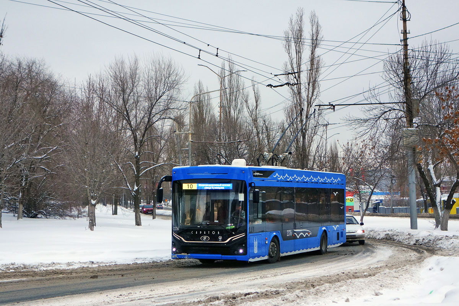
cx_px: 230
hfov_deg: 31.9
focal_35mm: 63
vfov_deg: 21.6
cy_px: 153
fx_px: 803
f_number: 3.5
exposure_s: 1/500
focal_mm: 23.55
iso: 160
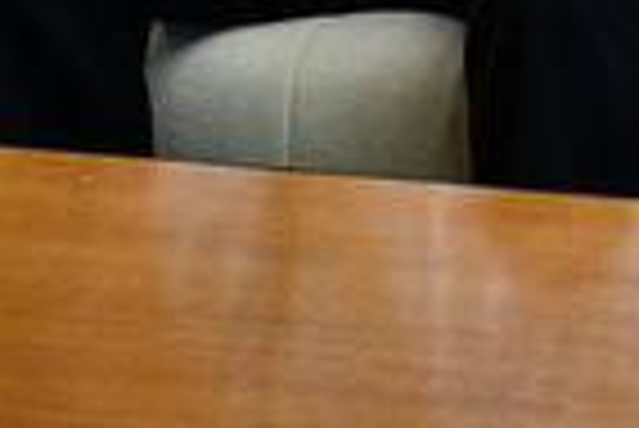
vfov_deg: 5.1
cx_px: 1132
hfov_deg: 7.6
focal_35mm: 262
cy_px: -532
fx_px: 4655
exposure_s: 1/125
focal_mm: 34
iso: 1100
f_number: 4.2
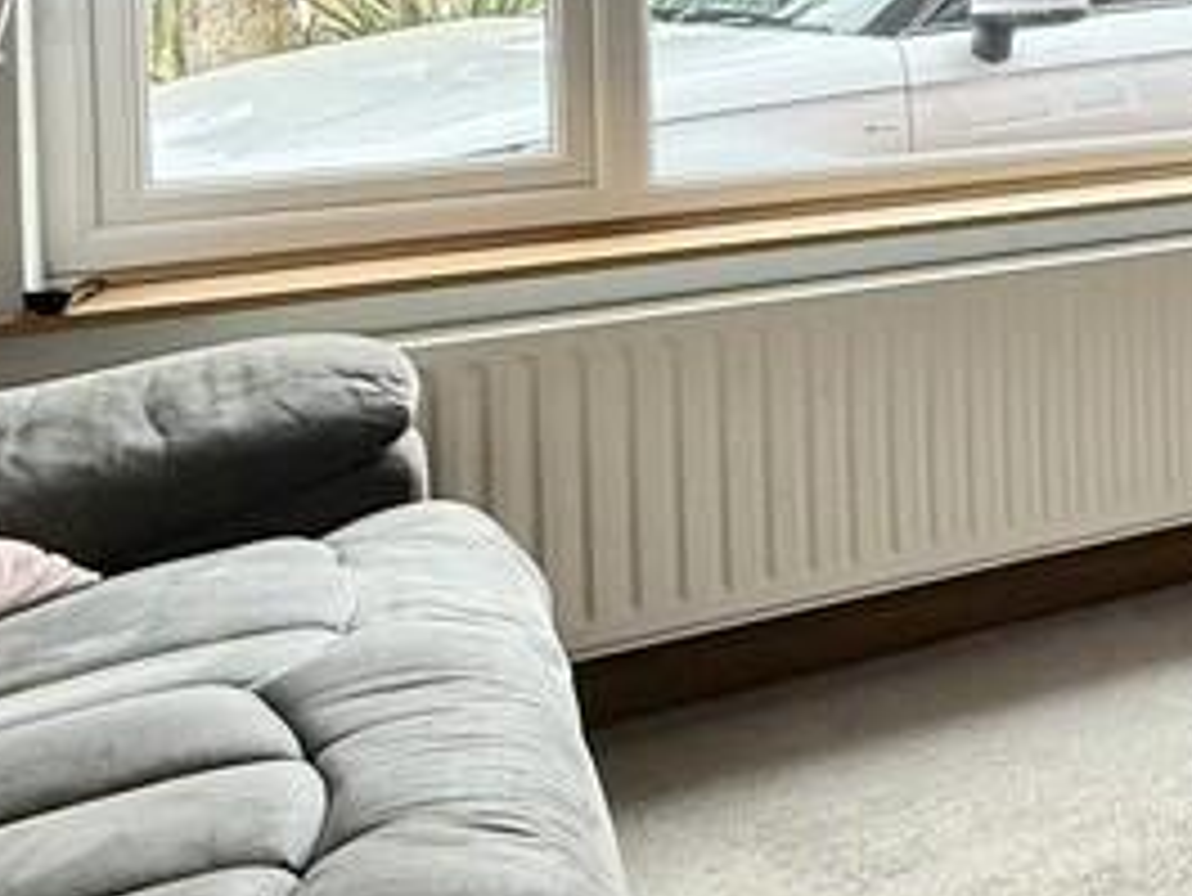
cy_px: -63
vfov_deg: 25.3
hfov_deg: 26.0
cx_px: 1799
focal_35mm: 54
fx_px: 1860
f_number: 2.2
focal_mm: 2.22
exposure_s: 1/125
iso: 80
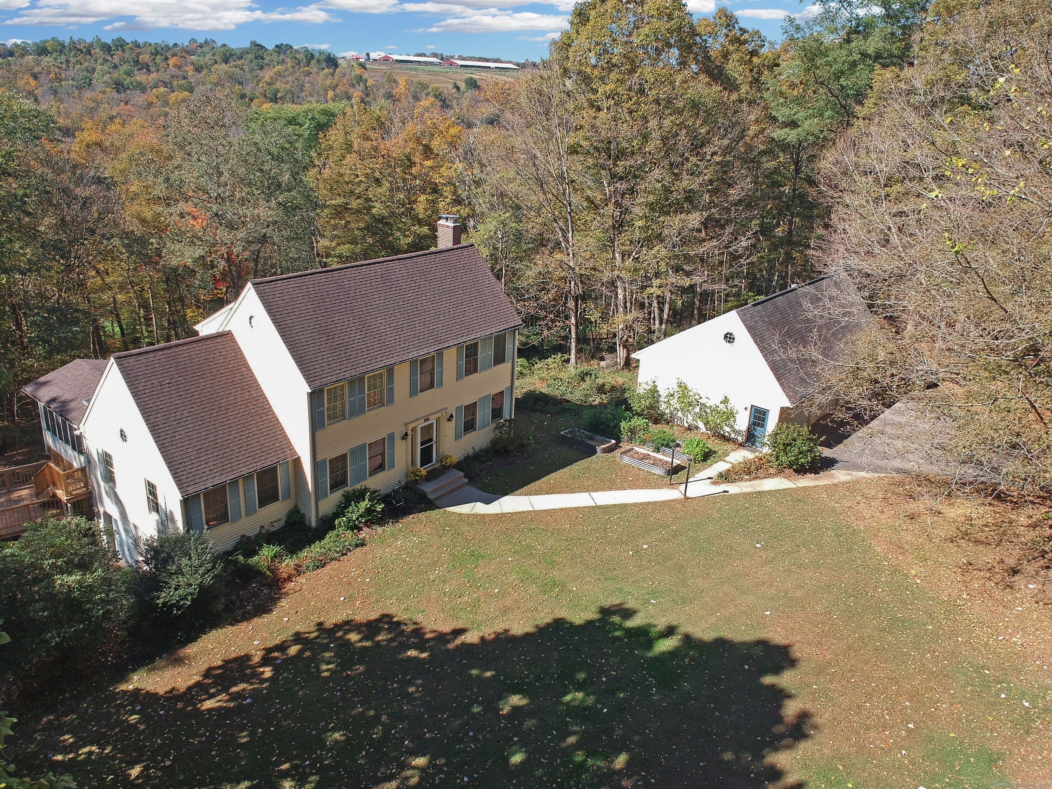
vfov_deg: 54.9
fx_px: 760
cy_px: 394
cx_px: 526
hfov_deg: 69.4
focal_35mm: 25
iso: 100
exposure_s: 1/400
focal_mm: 4.49
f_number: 2.6
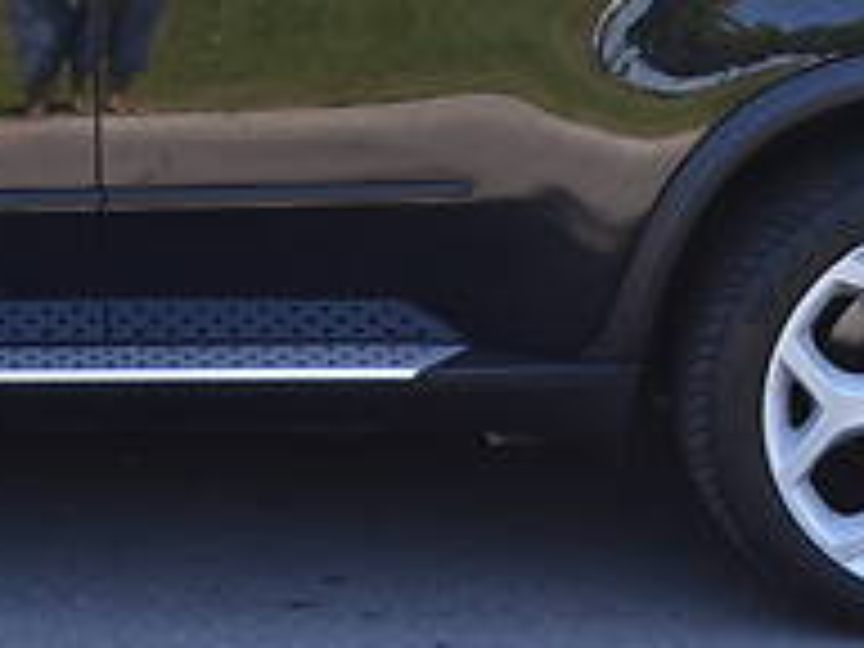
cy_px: -133
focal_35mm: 132
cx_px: 112
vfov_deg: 11.0
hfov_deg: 14.8
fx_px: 3295
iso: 125
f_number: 5.6
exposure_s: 1/125
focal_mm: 22
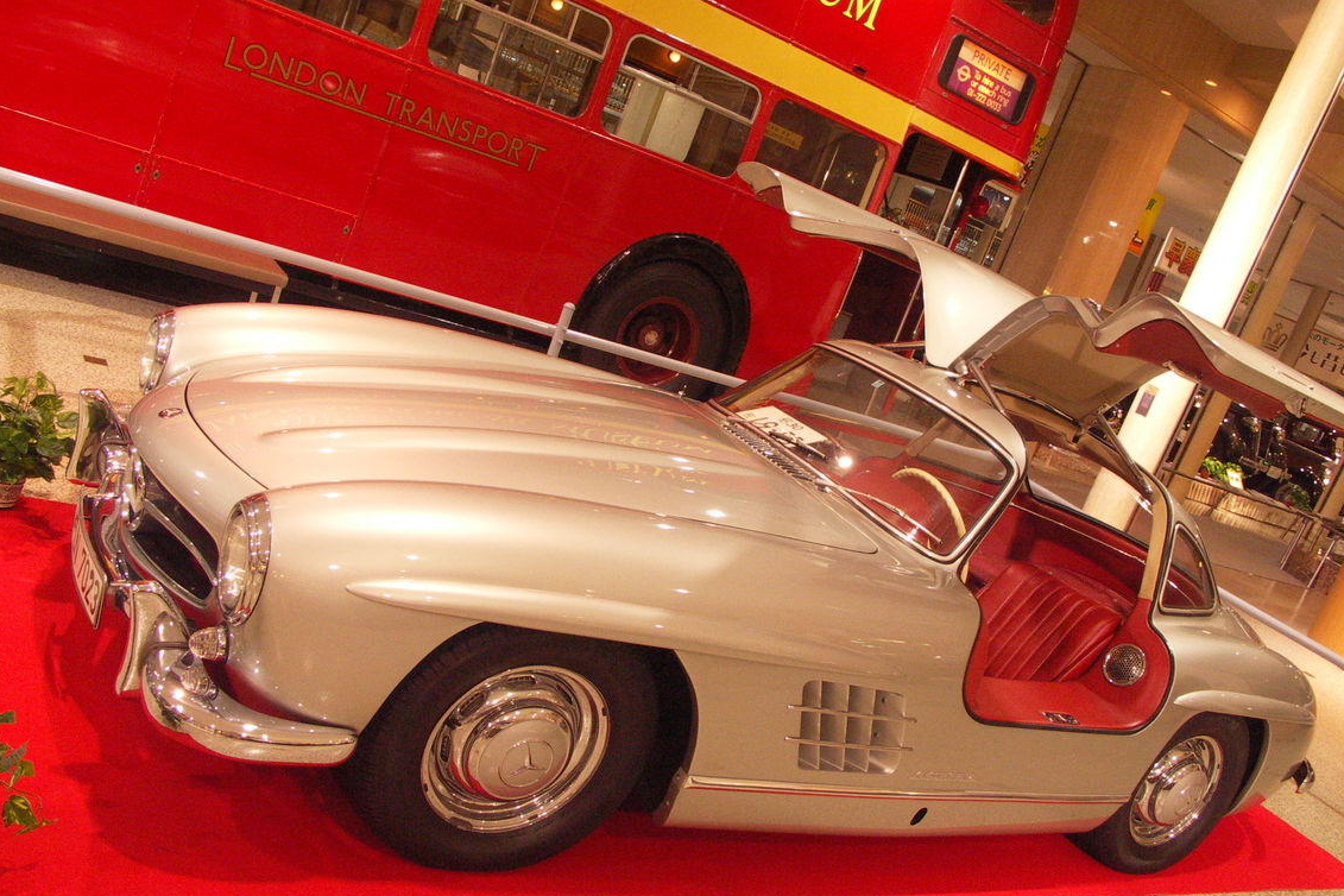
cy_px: 486
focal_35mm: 32
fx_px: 1195
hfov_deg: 58.7
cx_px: 689
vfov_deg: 41.1
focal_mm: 7.6
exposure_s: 1/10
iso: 400
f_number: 4.5
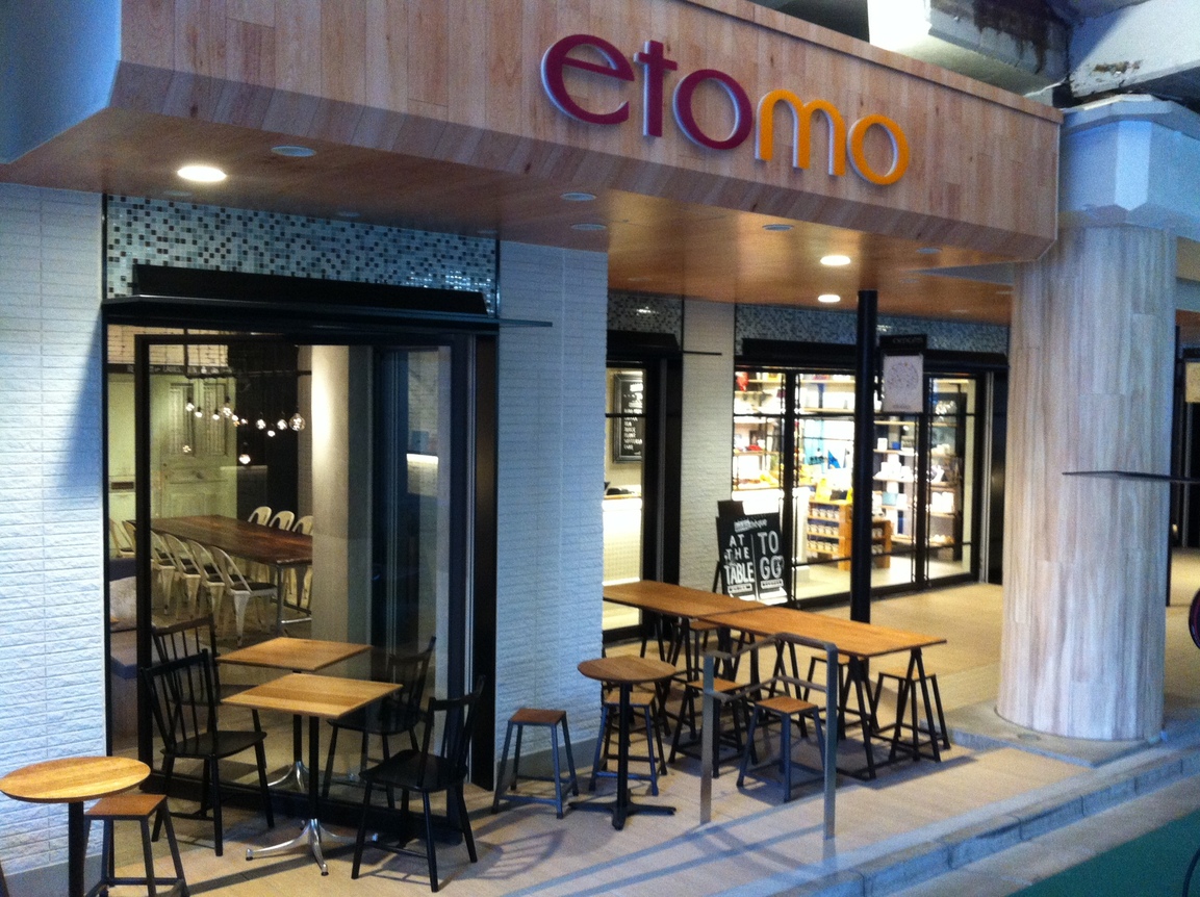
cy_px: 448
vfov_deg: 40.6
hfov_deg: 52.7
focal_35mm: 35
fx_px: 1212
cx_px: 600
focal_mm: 3.85
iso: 250
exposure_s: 1/15
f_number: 2.8
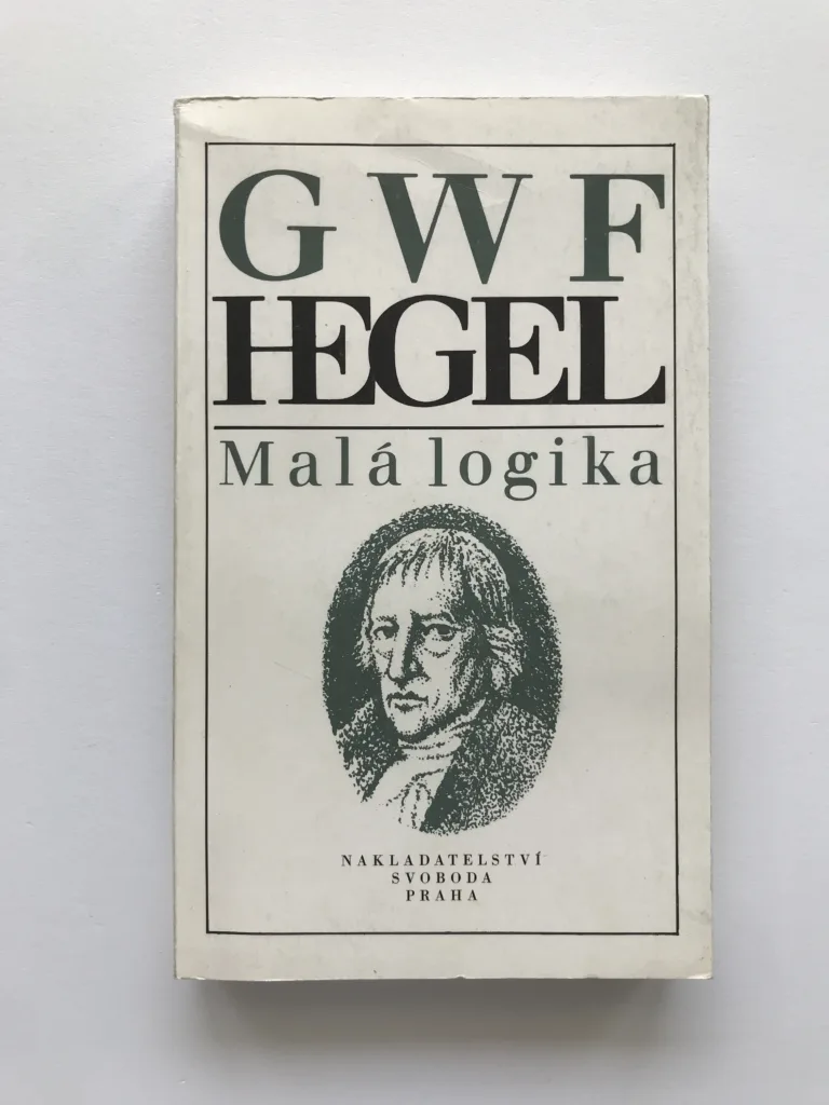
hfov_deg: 49.7
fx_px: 894
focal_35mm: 28
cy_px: 552
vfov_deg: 63.4
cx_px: 414
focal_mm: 3.99
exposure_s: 1/105
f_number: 1.8
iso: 20
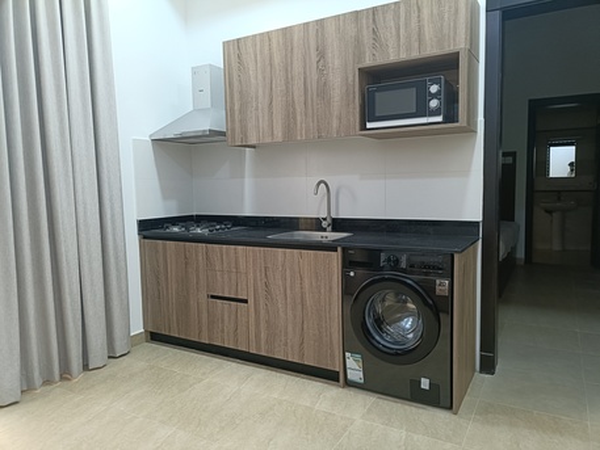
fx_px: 433
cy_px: 225
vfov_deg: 54.9
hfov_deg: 69.4
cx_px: 300
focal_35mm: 25
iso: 1040
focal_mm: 4.7
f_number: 1.7
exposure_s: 1/50
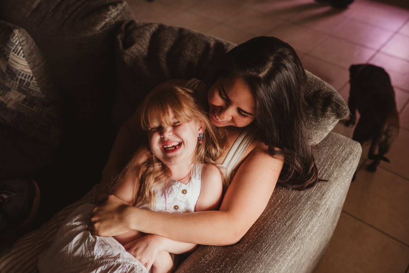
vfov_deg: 36.9
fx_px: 409
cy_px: 140
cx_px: 206
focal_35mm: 36
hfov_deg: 53.1
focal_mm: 35
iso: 1600
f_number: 2.8
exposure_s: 1/250
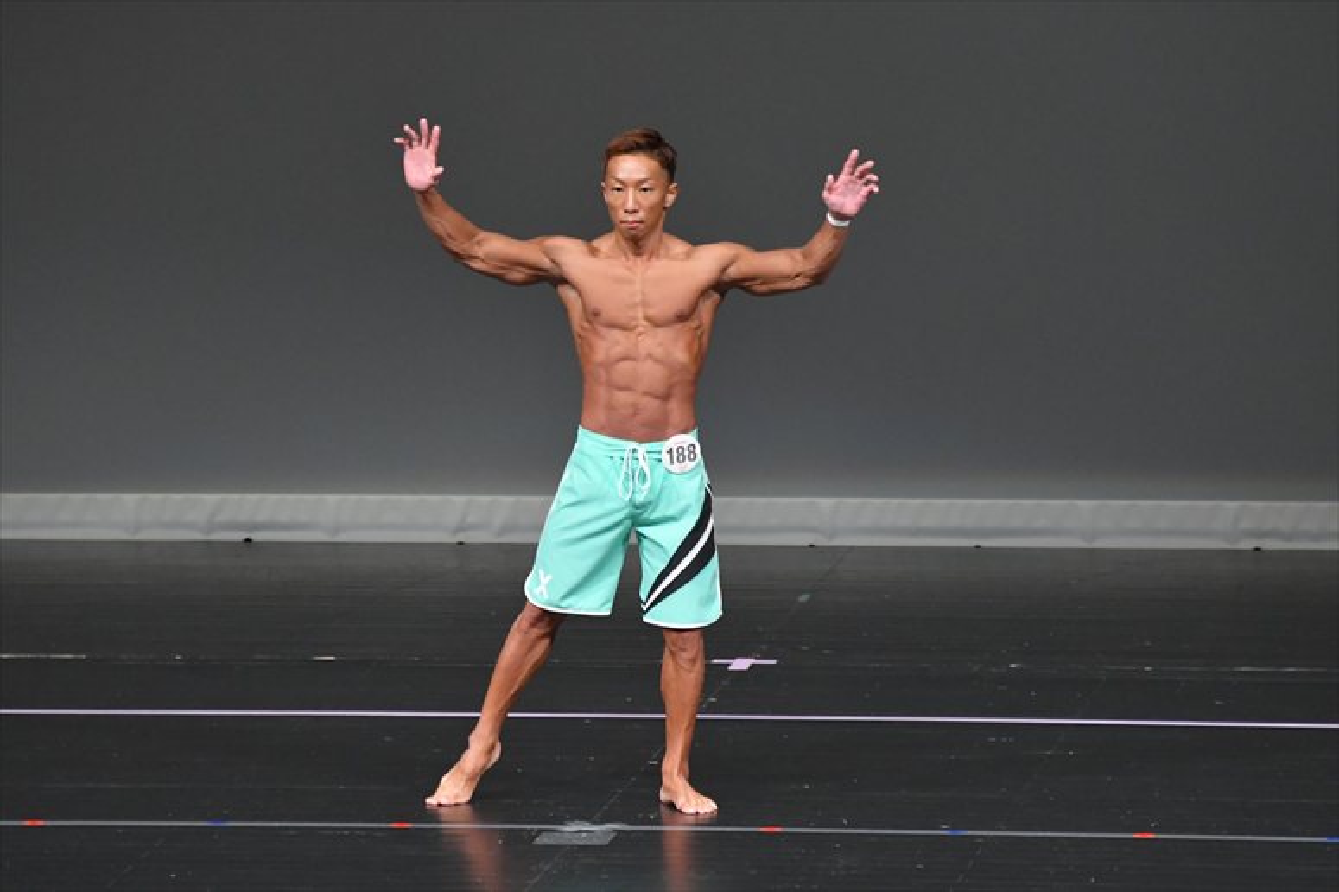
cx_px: 670
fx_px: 11711
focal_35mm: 315
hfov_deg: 6.5
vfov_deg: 4.4
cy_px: 446
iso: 4000
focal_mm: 210
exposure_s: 1/400
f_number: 5.6
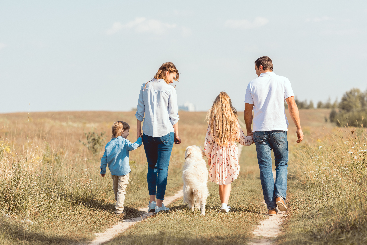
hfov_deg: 15.8
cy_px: 122
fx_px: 1326
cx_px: 184
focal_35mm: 130
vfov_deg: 10.6
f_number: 4
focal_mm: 130
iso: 125
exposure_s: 1/800
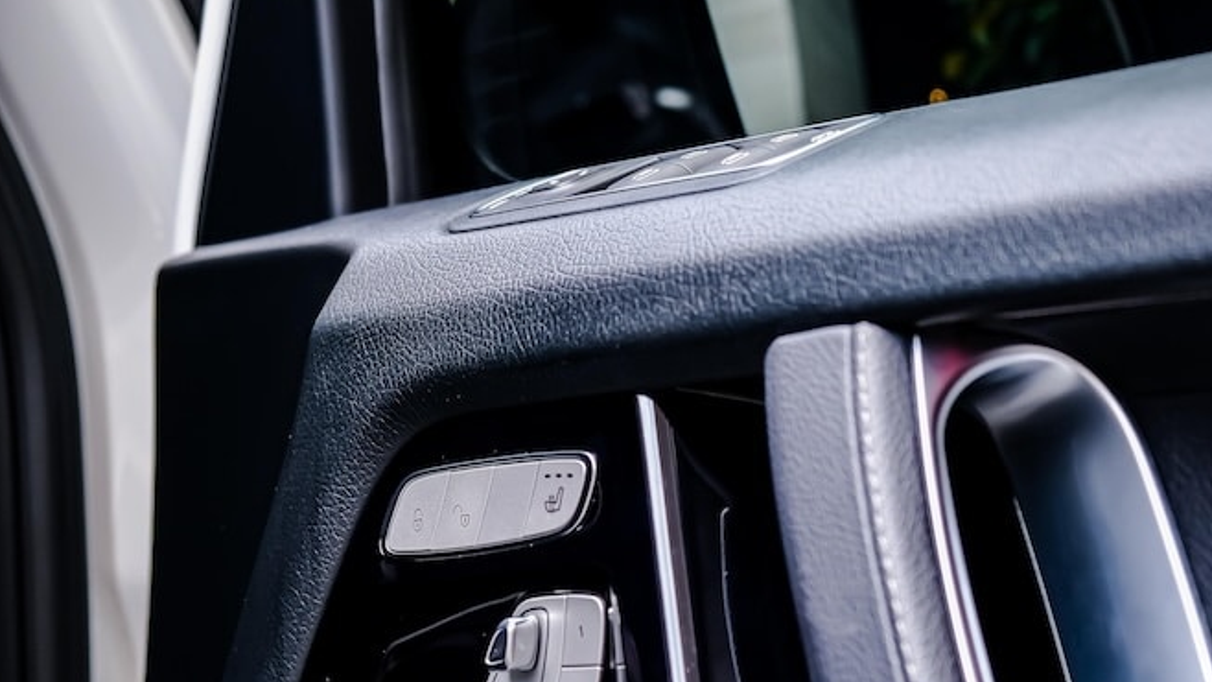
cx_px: 601
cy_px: 621
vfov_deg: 13.9
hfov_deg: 24.7
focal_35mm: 86
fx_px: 2764
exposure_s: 1/125
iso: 1250
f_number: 3.6
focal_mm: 35.8
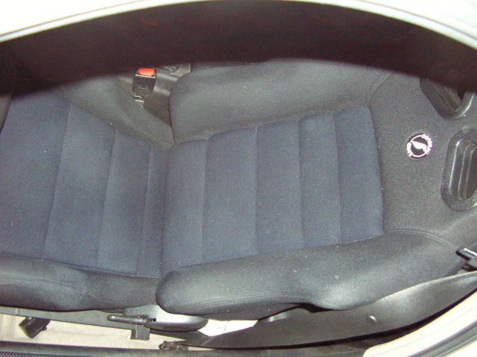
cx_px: 238
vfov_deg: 40.6
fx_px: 482
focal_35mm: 35
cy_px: 178
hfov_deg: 52.7
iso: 200
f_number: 2.8
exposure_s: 1/60.1
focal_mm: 5.8
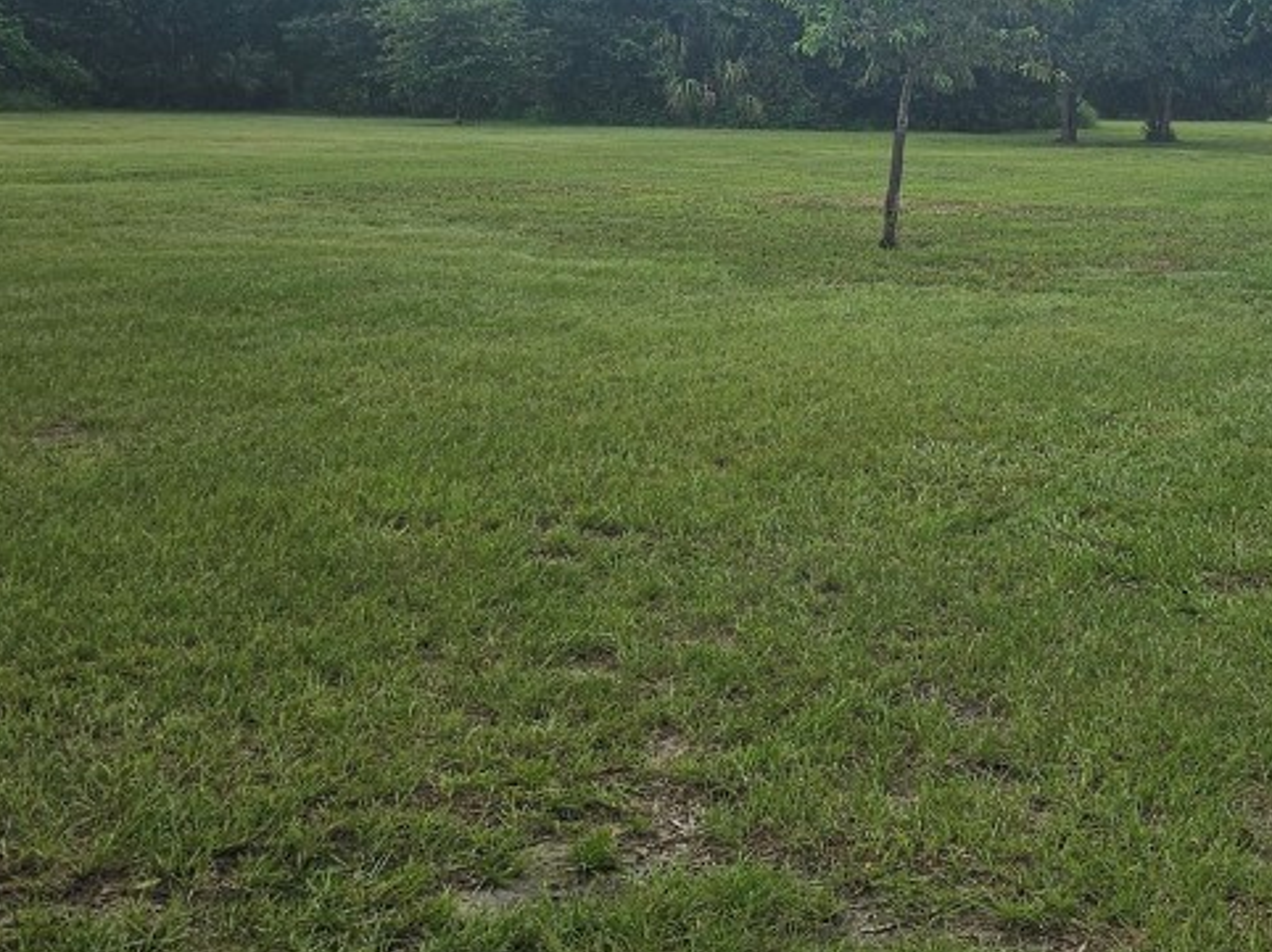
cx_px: 1116
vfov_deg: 27.6
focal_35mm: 51
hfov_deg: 35.5
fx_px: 1873
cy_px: 119
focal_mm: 5
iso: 50
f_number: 1.8
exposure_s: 1/3935
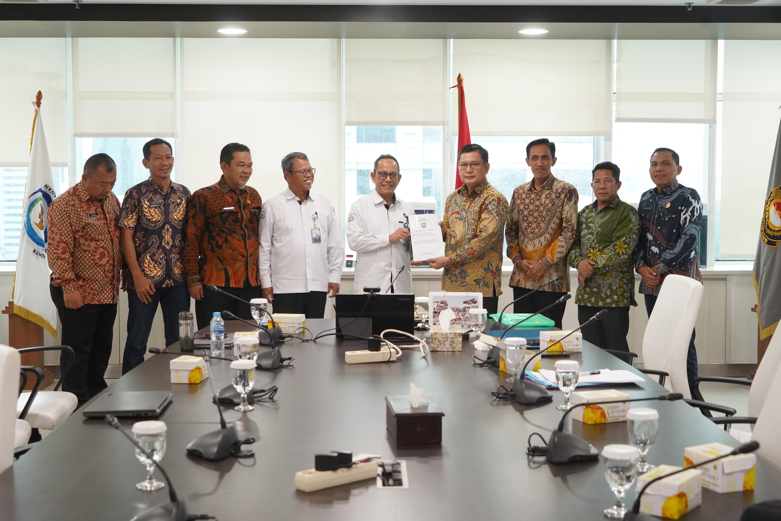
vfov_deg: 25.5
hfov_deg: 37.5
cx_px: 390
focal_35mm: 53
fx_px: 1150
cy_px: 260
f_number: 6.3
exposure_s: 1/160
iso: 6400
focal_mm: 53
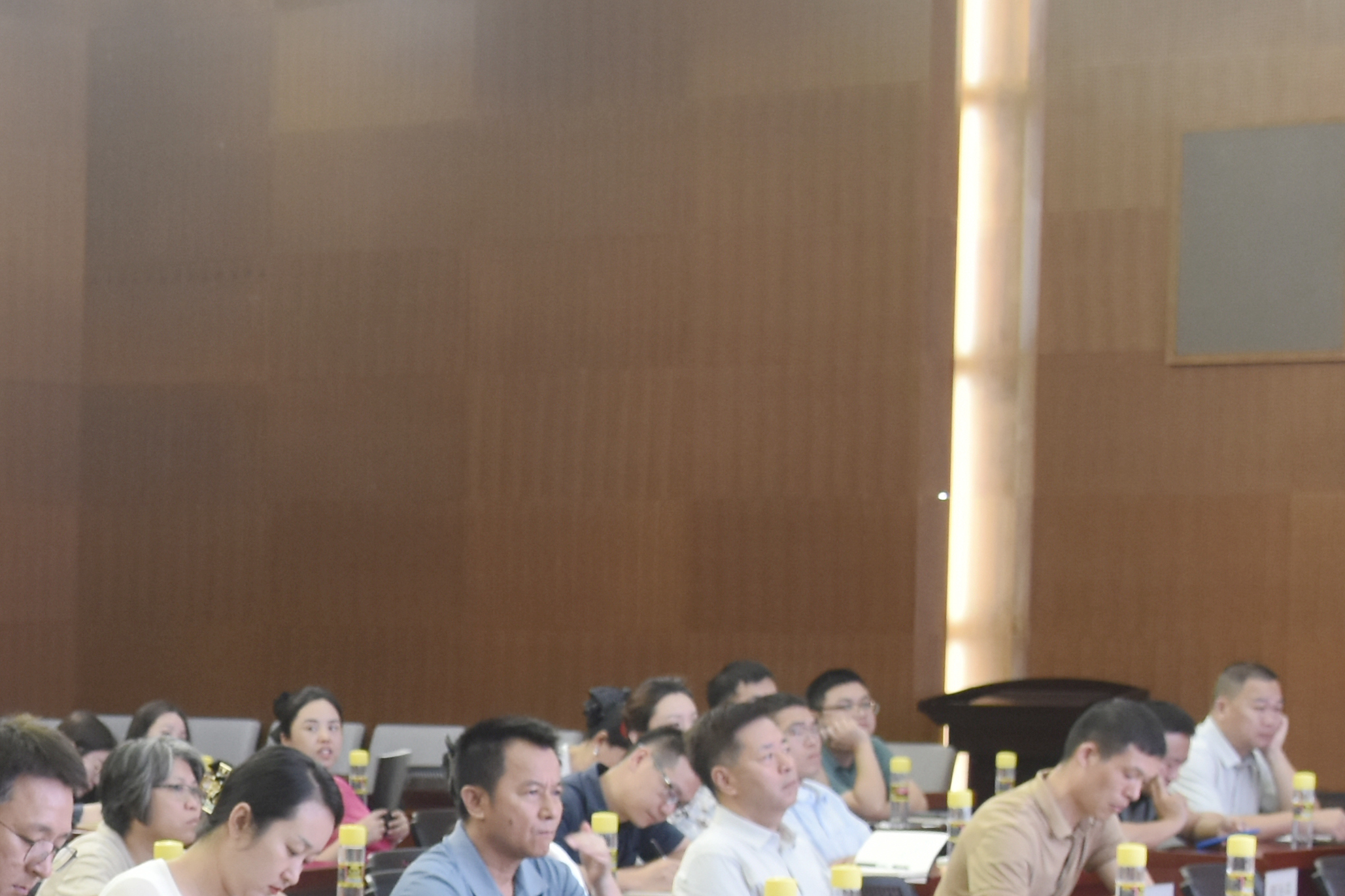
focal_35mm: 105
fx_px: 3922
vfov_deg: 12.9
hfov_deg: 17.9
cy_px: 848
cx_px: -526
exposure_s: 1/40
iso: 640
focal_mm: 24
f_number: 4
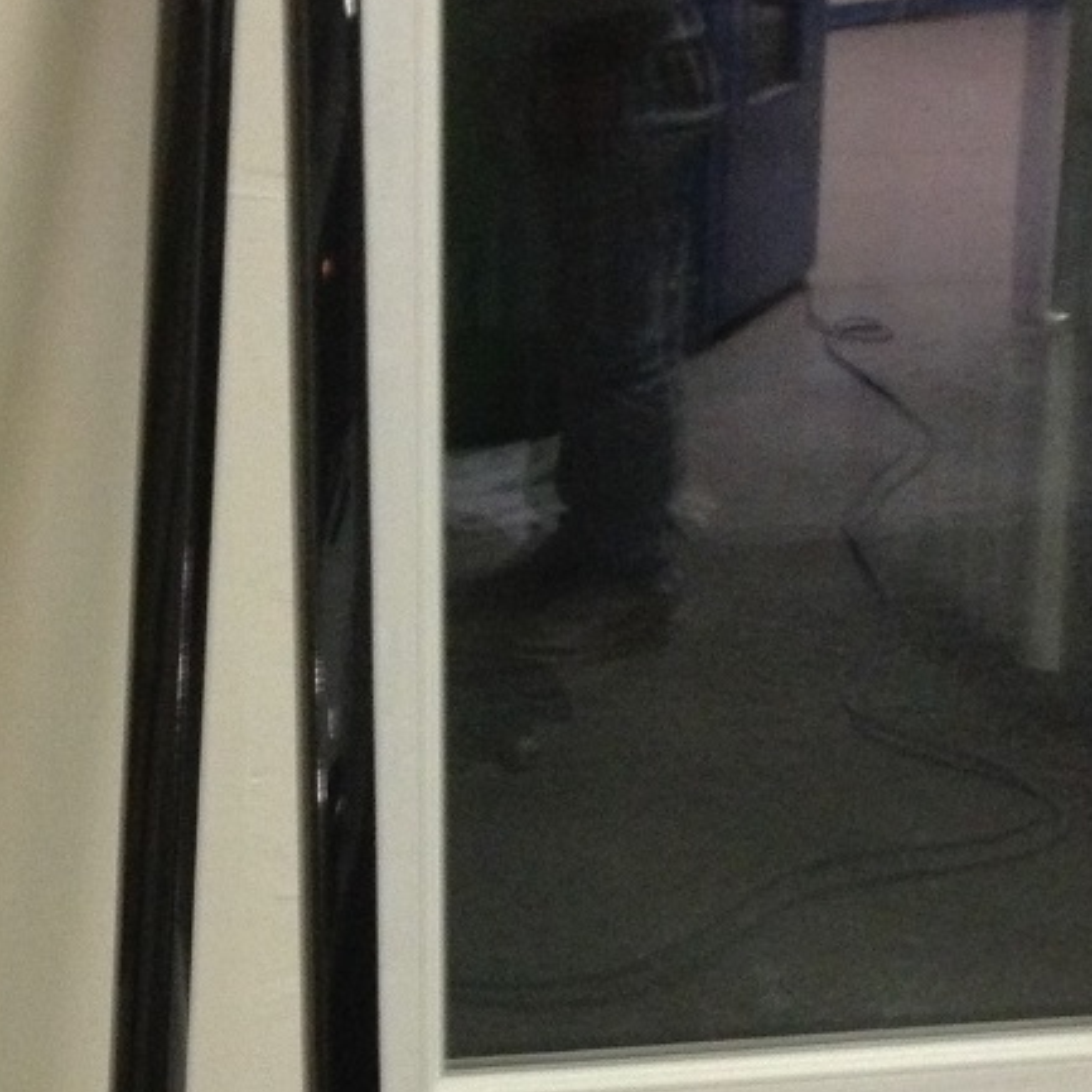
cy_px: 654
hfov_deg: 18.8
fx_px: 3284
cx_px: 335
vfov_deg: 18.9
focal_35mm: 92
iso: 400
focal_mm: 4.13
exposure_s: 1/17
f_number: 2.4
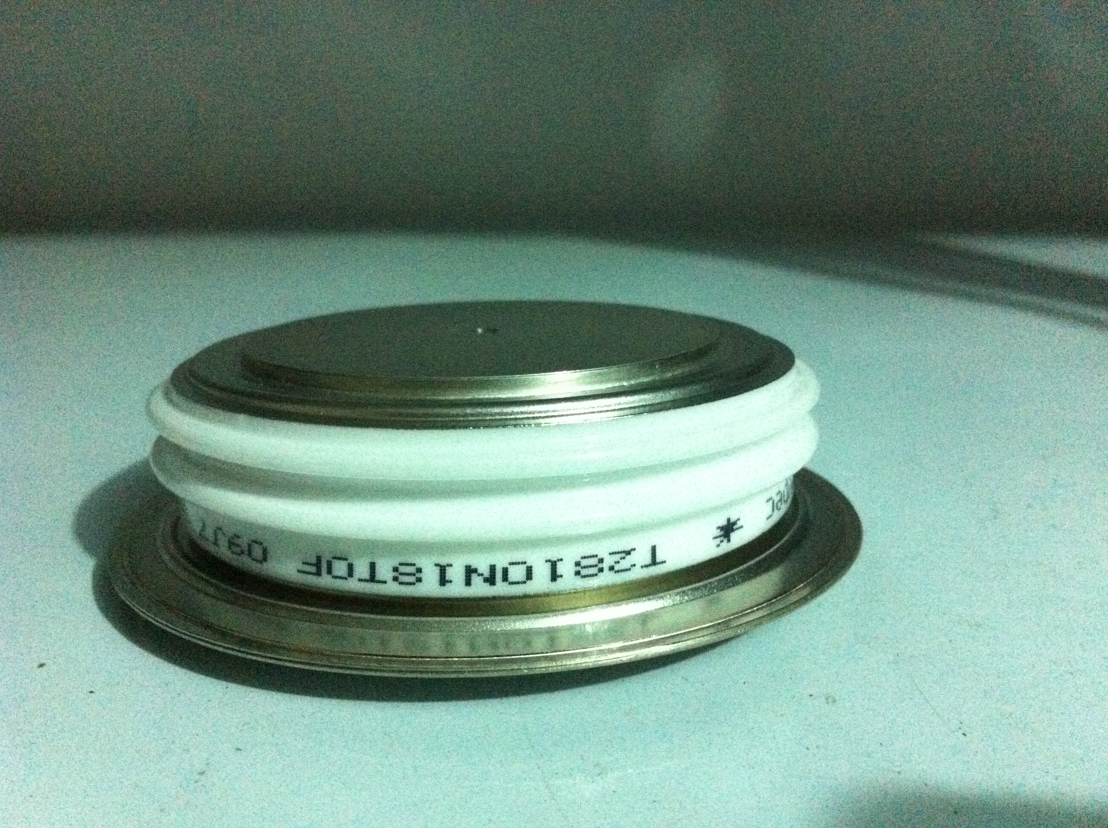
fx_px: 1119
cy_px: 414
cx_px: 554
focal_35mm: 35
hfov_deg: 52.7
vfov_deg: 40.6
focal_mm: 3.85
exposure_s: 1/15
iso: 1000
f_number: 2.8
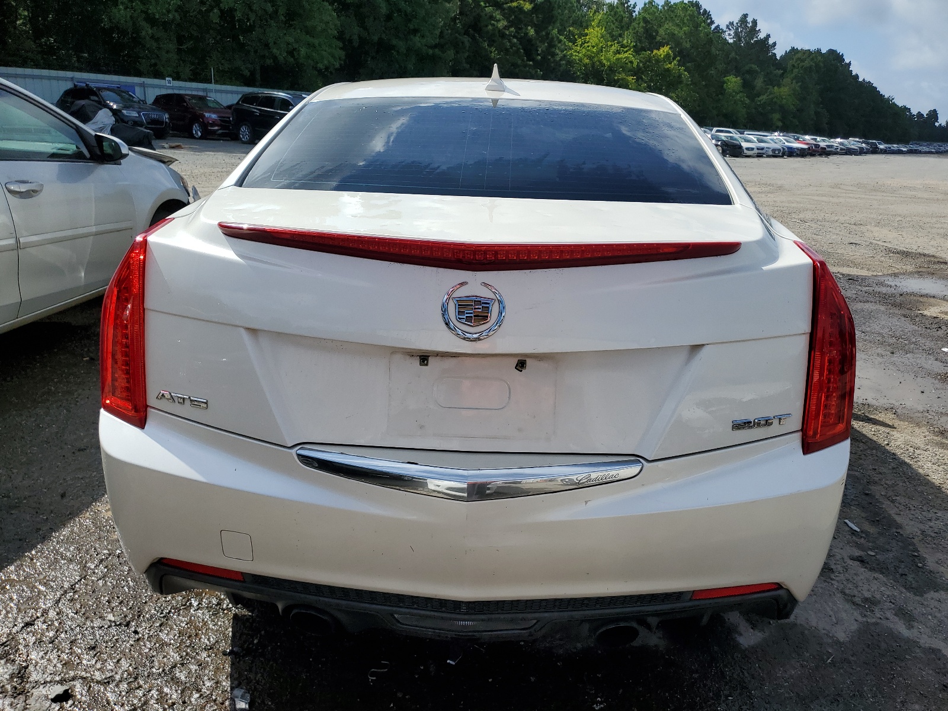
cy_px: 356
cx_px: 474
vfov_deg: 53.1
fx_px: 712
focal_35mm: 26
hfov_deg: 67.3
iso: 50
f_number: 1.5
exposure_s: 1/5000
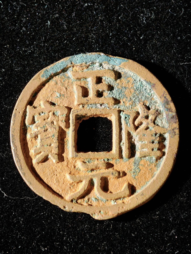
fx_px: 787
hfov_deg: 13.8
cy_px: 127
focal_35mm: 107
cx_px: 96
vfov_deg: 18.4
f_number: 2
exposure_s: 1/100
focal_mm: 9
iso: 400
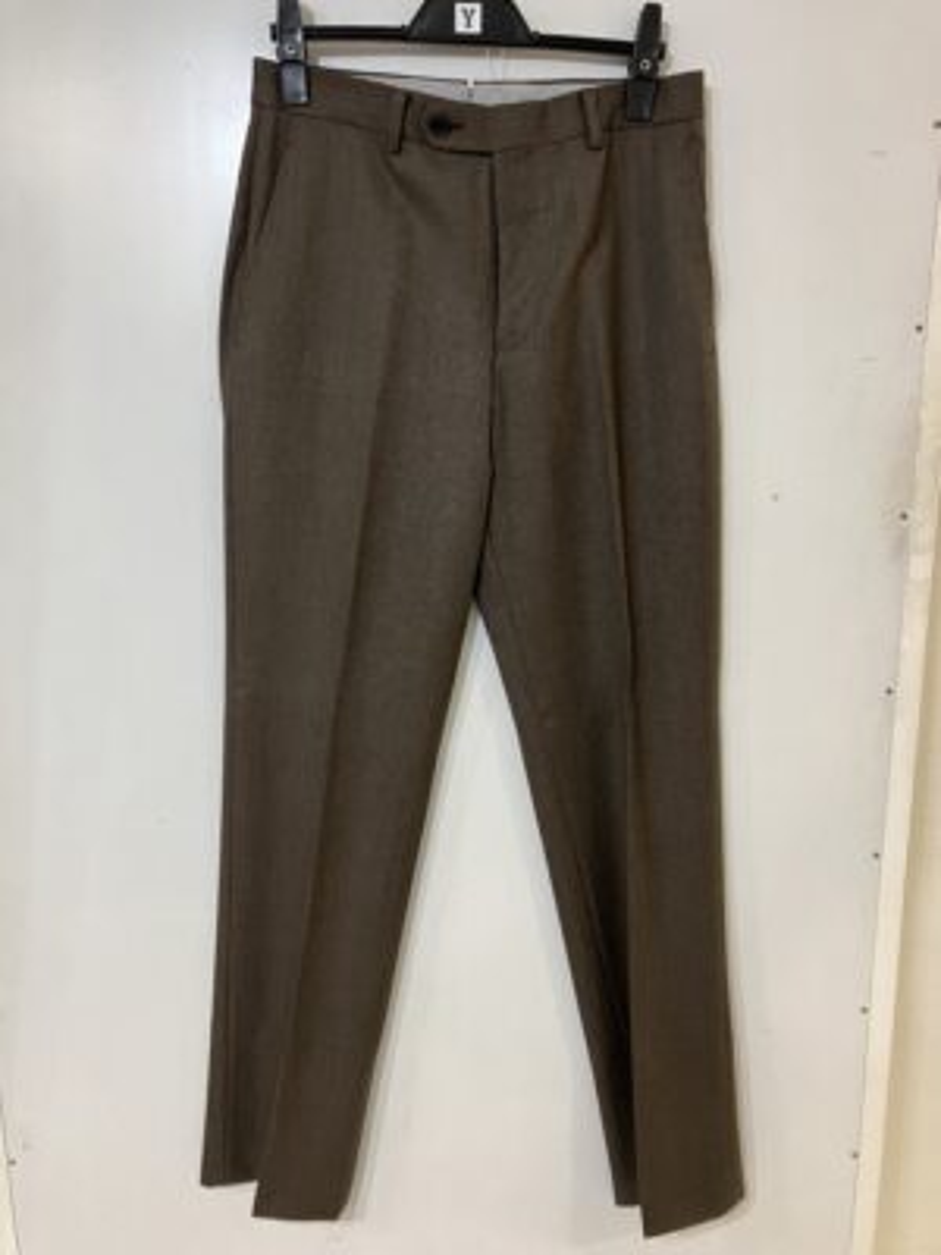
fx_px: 1015
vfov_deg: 63.4
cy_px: 628
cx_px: 470
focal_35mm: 28
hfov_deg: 49.7
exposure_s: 1/50
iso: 125
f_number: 1.8
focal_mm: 3.99
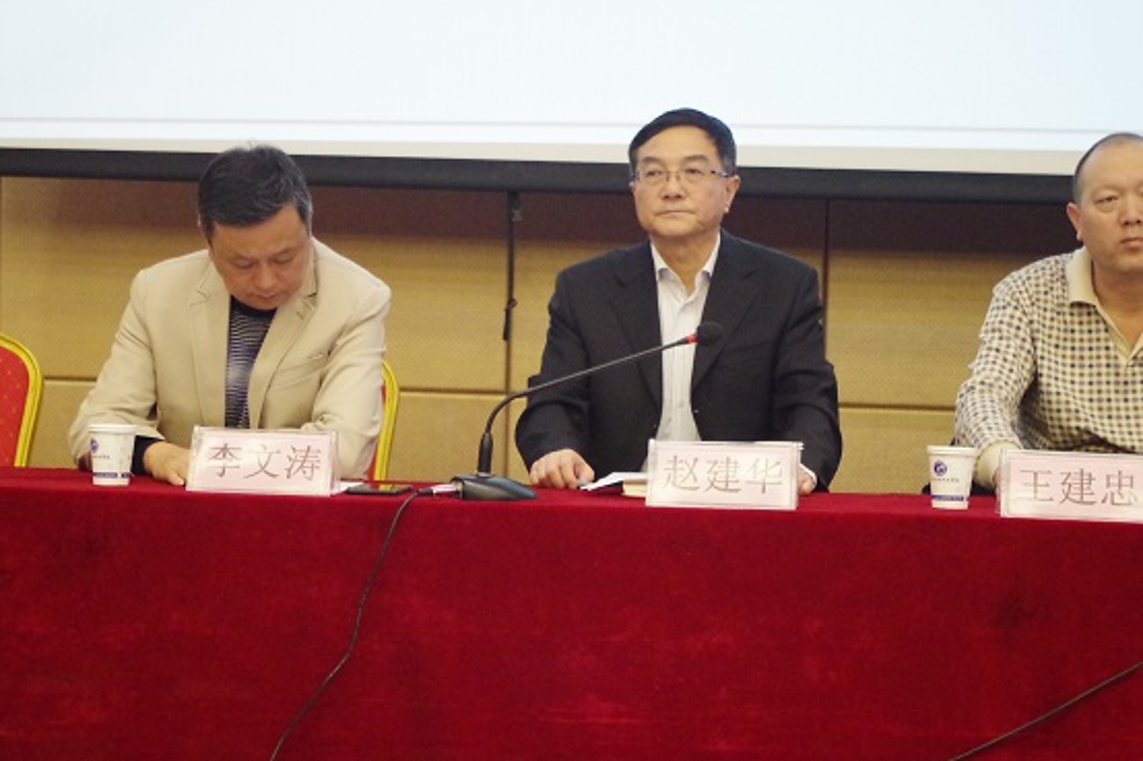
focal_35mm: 82
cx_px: 572
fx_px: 2603
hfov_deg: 24.8
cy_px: 380
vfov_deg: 16.6
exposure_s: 1/60
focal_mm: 55
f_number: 5.6
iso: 6400
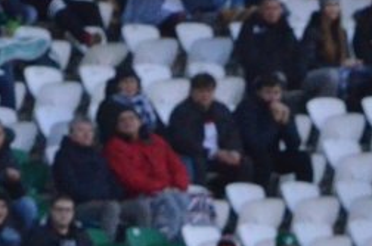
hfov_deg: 1.6
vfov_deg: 1.0
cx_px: 552
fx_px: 13628
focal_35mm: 1321
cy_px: 578
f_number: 8
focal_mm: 185
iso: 3200
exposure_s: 1/4000
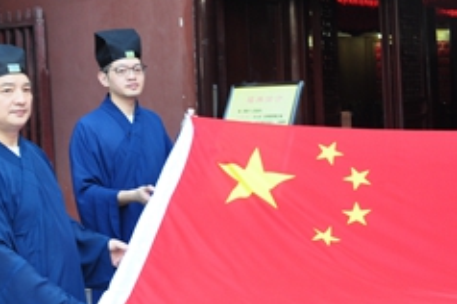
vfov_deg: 22.9
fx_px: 748
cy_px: 118
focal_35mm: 59
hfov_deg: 32.2
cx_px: 419
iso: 400
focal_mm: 18
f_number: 8
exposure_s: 1/50
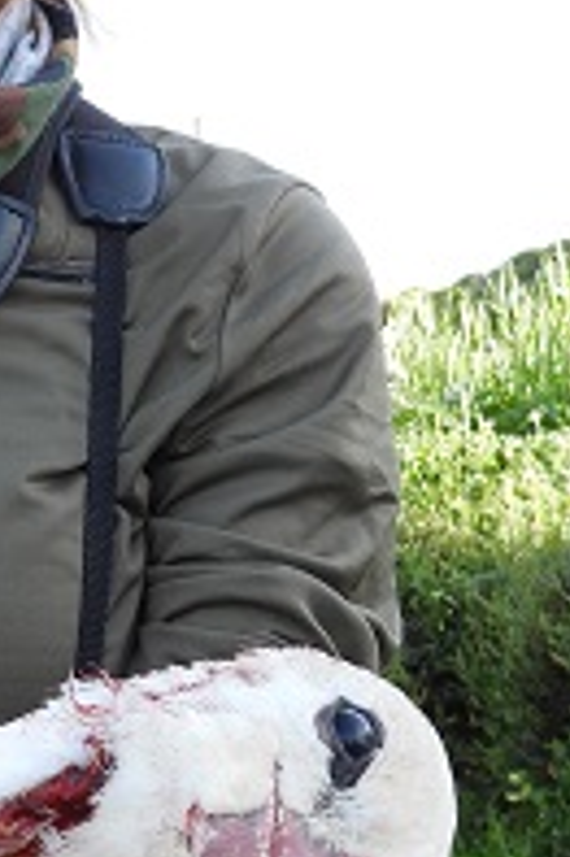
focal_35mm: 76
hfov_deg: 17.8
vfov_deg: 26.6
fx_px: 1808
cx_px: 117
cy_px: 374
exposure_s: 1/200
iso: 100
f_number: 2.8
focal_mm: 4.3
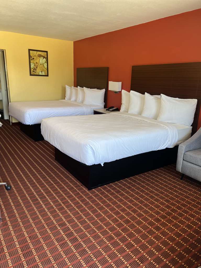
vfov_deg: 67.3
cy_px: 134
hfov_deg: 53.1
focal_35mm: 26
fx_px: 201
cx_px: 100
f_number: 1.5
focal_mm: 5.7
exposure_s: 1/121
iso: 125
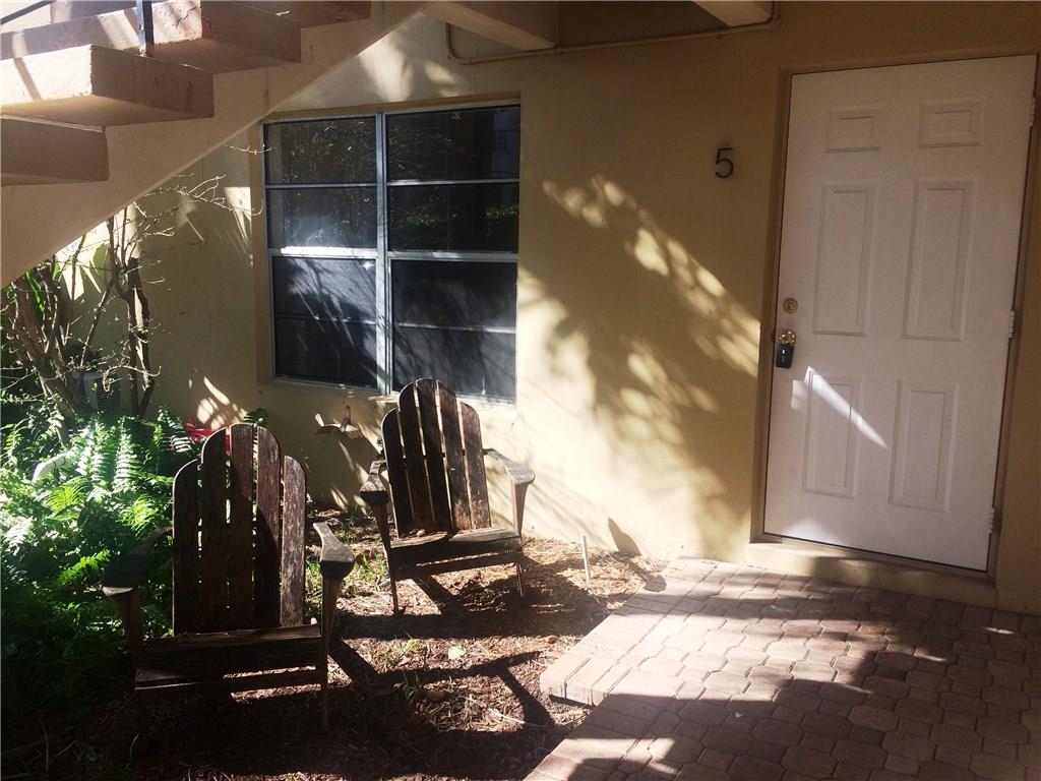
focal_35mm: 29
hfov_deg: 61.7
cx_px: 520
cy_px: 390
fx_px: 872
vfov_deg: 48.2
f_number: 2.2
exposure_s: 1/662
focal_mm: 4.15
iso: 32
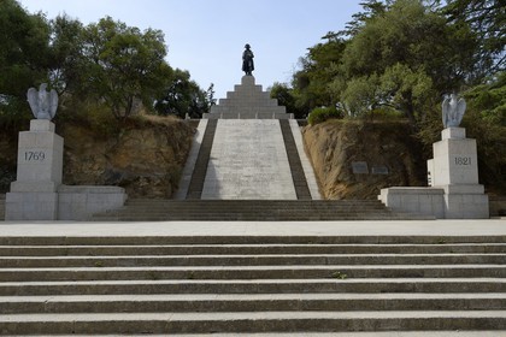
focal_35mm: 32
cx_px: 253
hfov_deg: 58.7
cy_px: 168
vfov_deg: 41.1
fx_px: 450
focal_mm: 32
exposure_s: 1/250
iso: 200
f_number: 13
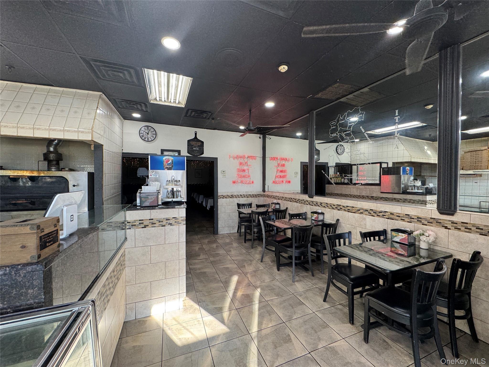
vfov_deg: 85.7
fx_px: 198
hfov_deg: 102.1
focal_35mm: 14
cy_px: 184
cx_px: 244
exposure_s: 1/99
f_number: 2.2
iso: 100
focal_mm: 2.22
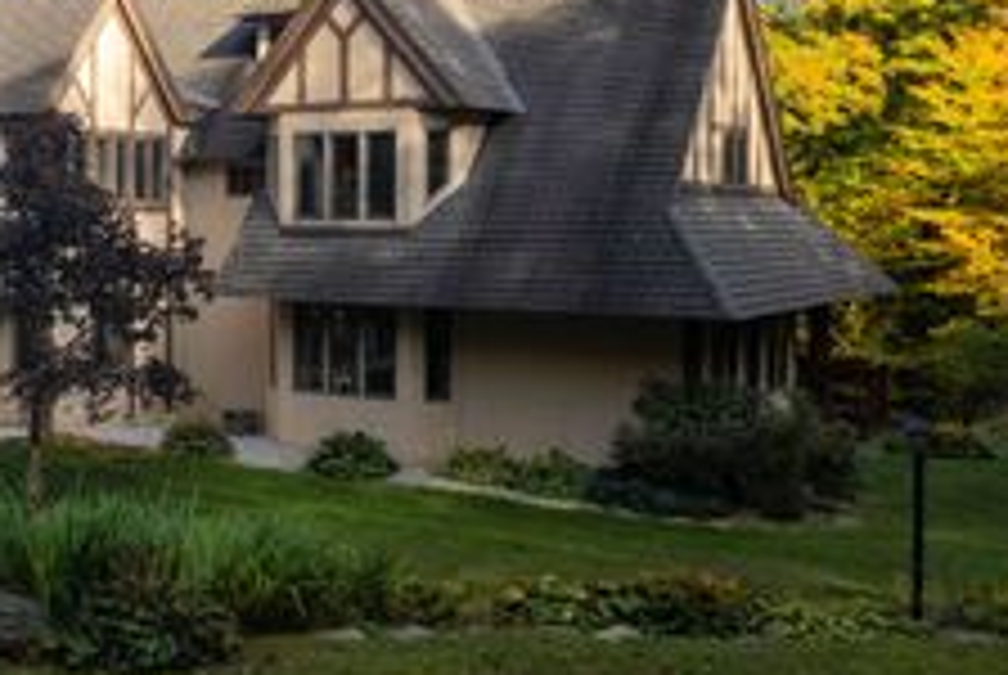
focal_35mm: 49
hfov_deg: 36.3
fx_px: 1374
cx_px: 0
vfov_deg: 27.4
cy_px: 214
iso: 100
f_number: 2.8
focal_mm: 8.38
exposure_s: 1/90
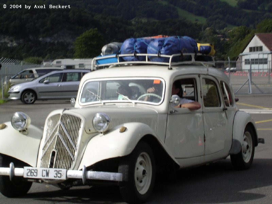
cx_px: 136
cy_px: 102
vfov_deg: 13.7
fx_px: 849
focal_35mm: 108
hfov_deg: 18.2
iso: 50
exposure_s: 1/204
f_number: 8.4
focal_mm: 16.8
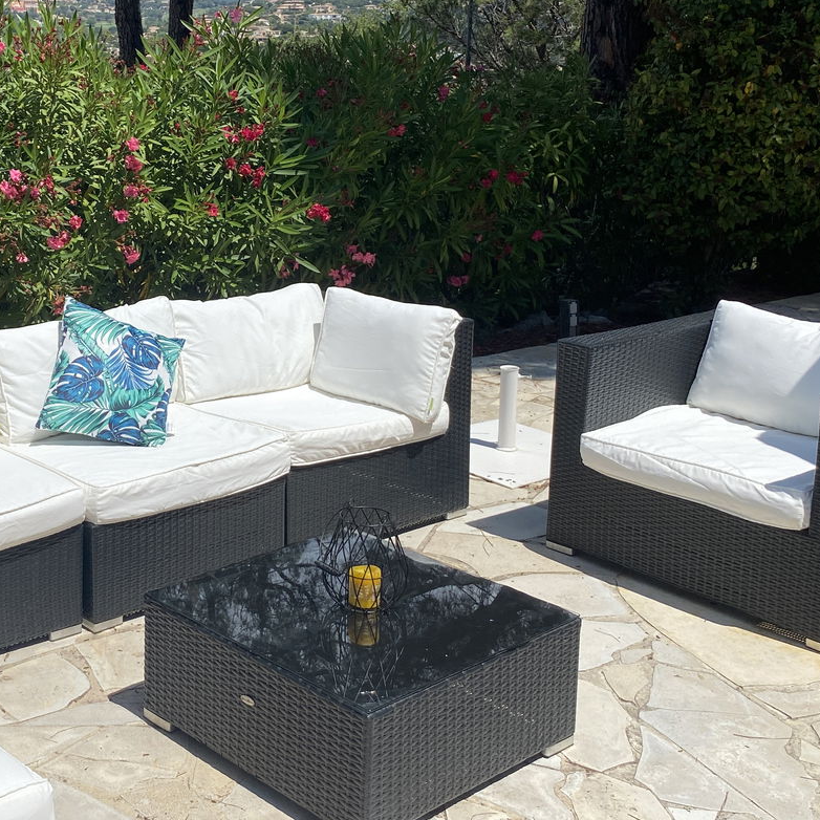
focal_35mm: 47
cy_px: 300
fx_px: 1260
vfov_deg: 35.8
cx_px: 148
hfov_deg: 34.8
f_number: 1.8
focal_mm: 4.25
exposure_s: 1/5025
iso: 32
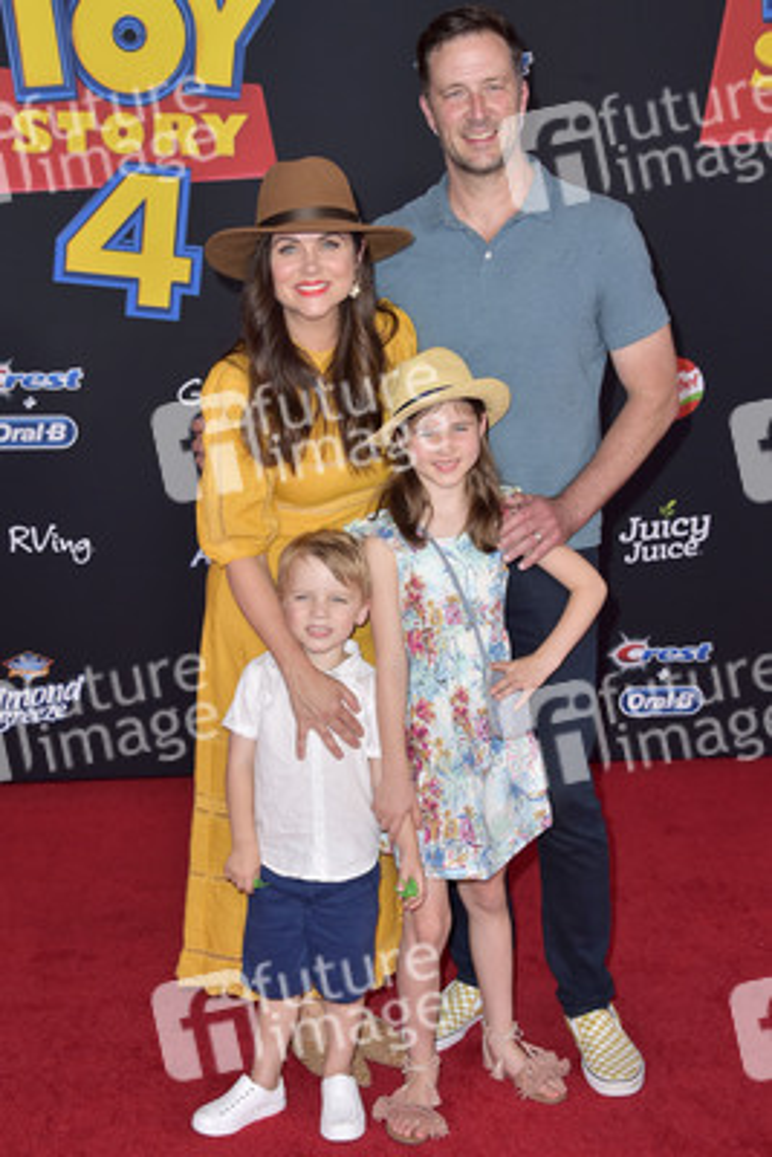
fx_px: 1671
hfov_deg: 26.0
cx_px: 386
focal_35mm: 52
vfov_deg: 38.2
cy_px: 578
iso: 500
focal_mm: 52
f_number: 7.1
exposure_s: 1/200
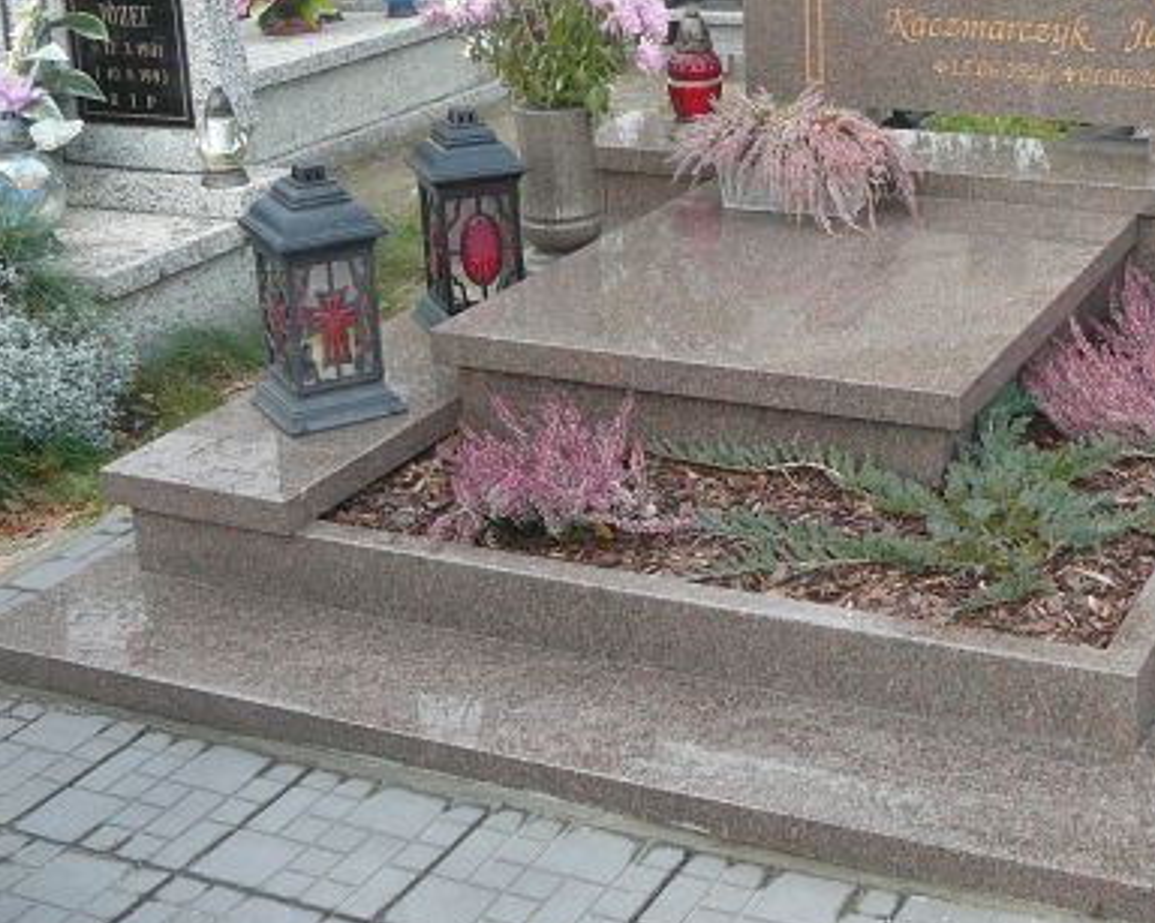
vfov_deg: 26.6
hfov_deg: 32.4
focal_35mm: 57
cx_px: 863
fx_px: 1948
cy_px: 382
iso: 80
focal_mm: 5.2
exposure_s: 1/200
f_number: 2.8
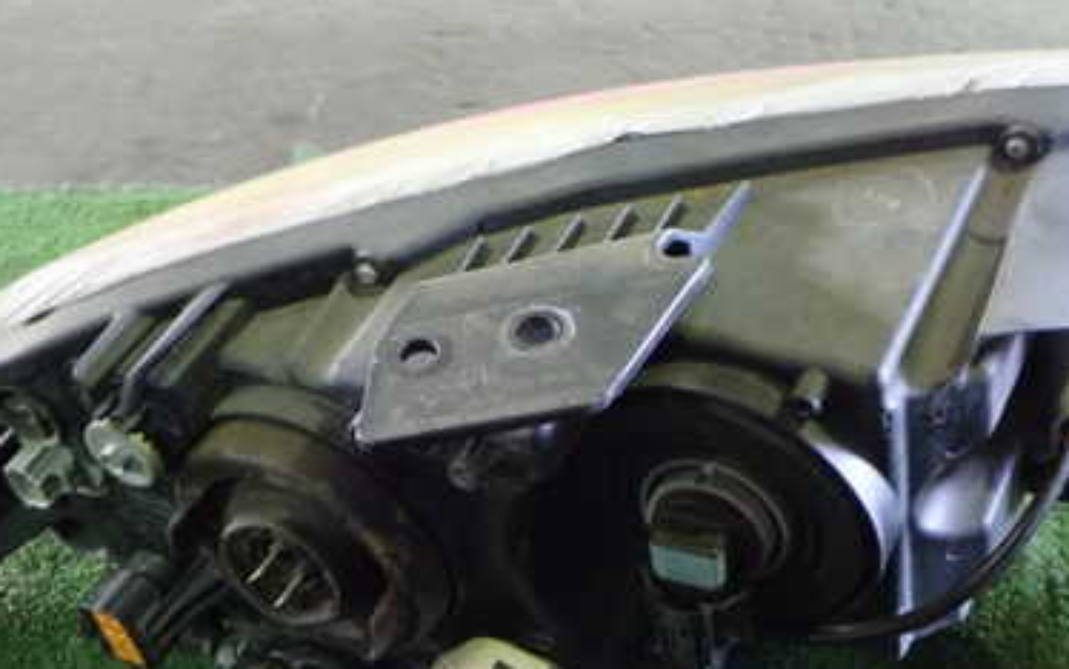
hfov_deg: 39.6
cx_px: 523
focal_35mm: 51
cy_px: 435
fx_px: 1486
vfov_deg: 25.3
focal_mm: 5.5
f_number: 2.3
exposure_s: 1/30
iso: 1250
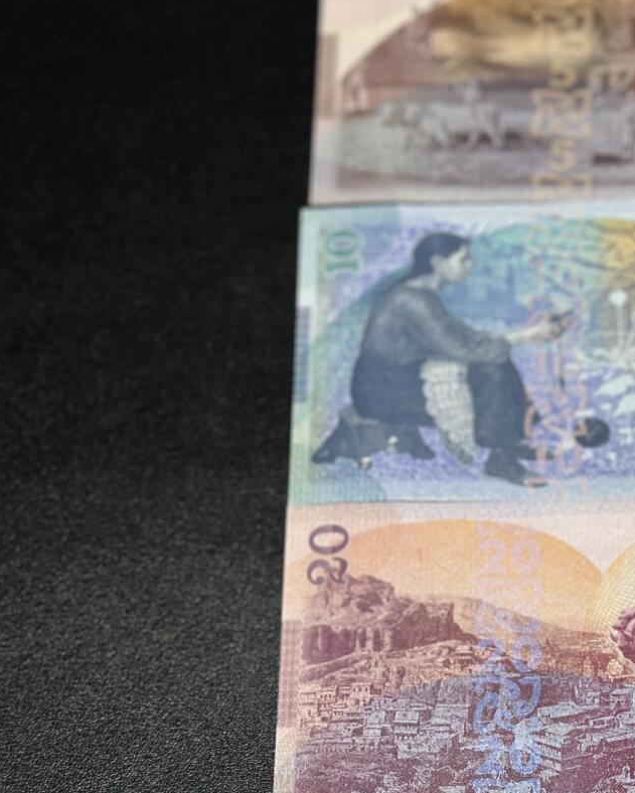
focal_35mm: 107
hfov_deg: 14.2
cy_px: 820
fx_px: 2512
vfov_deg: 17.5
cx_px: 628
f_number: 1.78
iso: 64
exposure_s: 1/50
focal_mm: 6.86
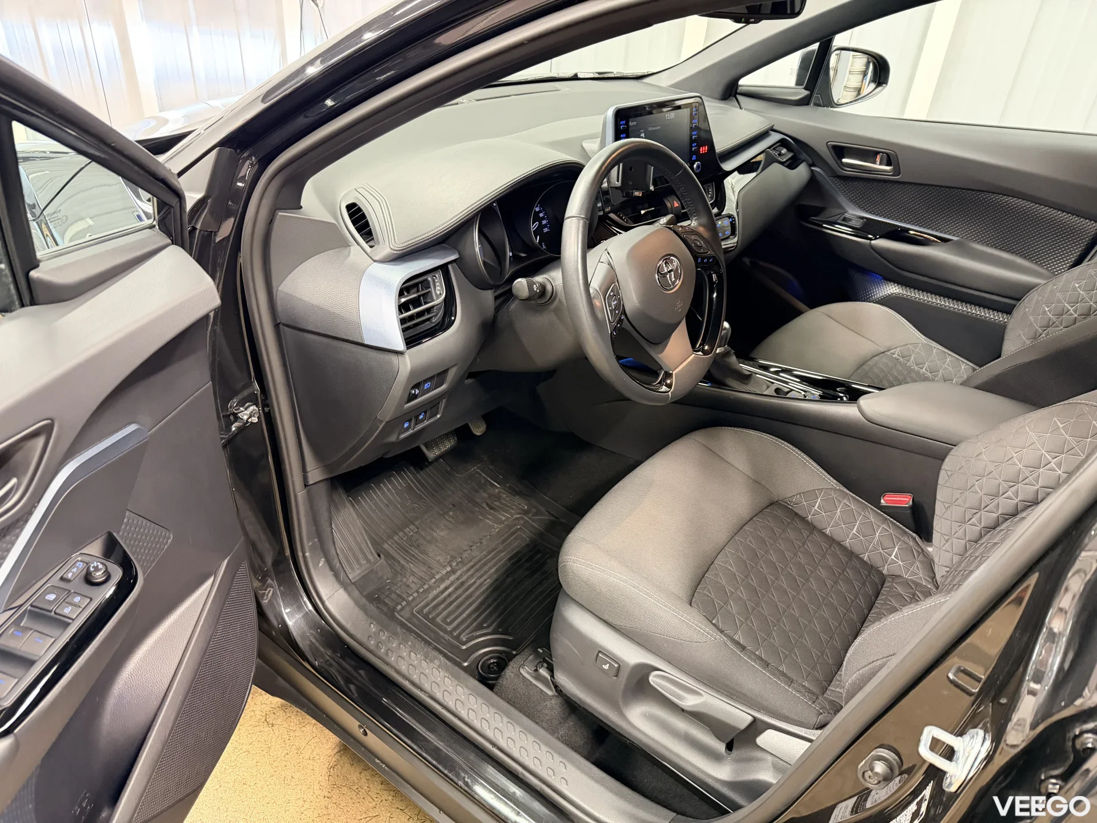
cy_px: 412
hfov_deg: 71.6
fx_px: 761
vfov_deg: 56.8
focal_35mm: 24
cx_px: 548
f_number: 1.78
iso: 640
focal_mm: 6.76
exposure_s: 1/33
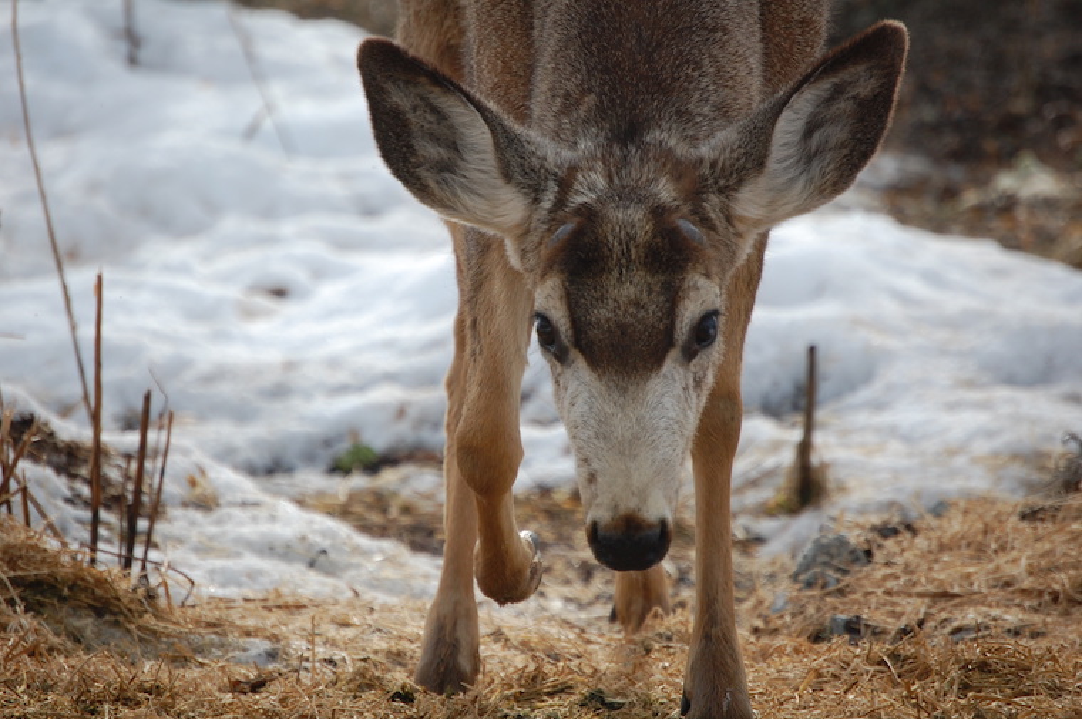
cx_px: 541
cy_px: 360
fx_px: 9007
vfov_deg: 4.6
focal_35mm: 300
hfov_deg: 6.9
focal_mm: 200
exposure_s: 1/1600
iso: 400
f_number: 5.6
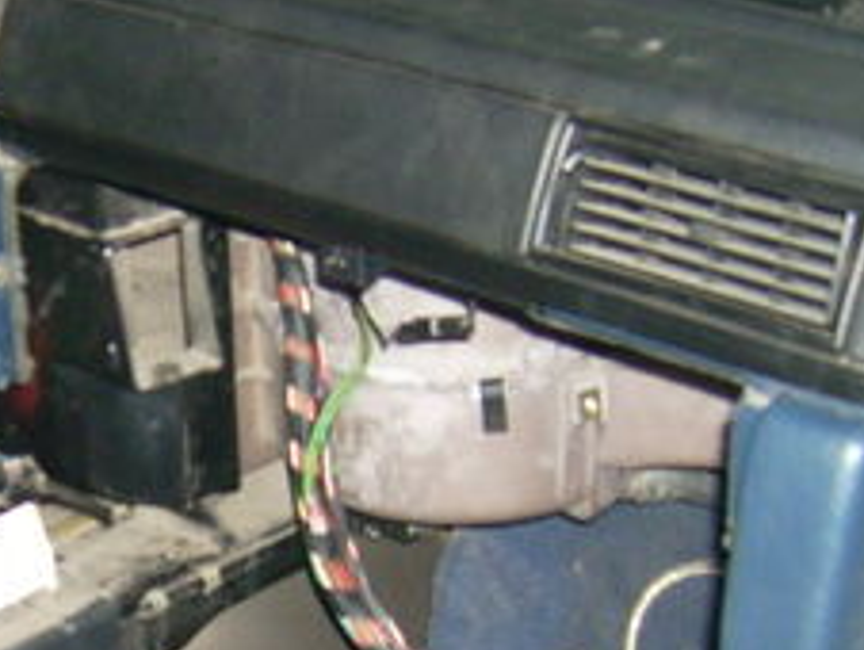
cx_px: 96
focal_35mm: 99
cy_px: 547
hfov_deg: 19.5
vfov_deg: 14.9
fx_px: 2474
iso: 100
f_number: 2.8
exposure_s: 1/60
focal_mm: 5.95
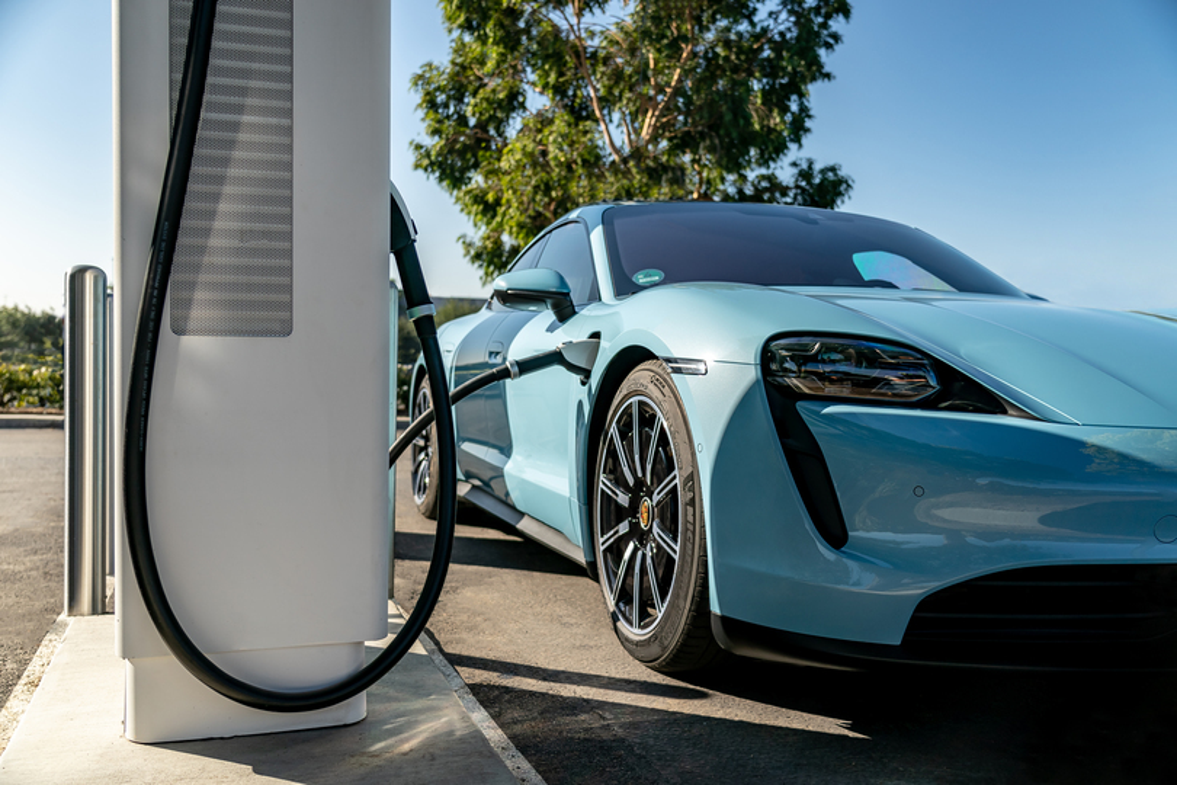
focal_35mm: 32
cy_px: 392
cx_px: 588
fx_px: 1046
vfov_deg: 41.1
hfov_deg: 58.7
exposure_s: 1/400
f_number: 4
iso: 125
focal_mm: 32
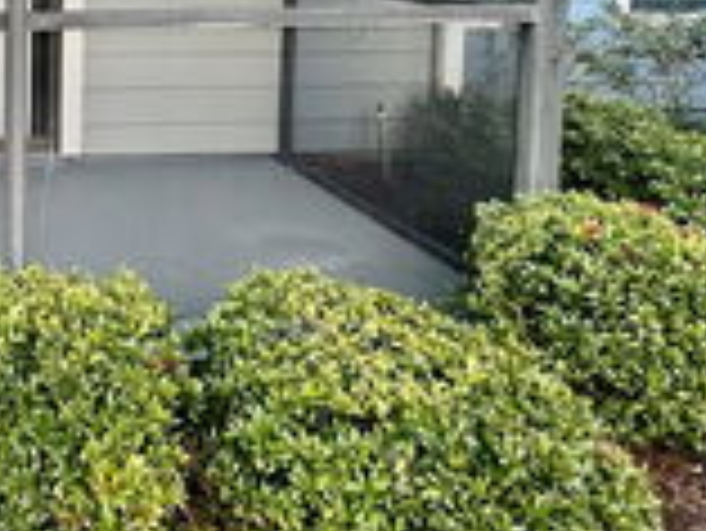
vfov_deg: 33.5
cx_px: -65
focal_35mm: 38
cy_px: -36
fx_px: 776
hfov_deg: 40.0
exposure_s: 1/99
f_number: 2.2
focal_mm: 2.22
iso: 50
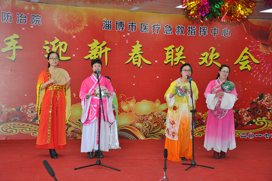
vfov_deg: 20.1
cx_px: 136
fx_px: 509
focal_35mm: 68
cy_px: 90
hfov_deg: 29.9
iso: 800
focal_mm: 45
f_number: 4.8
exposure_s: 1/60
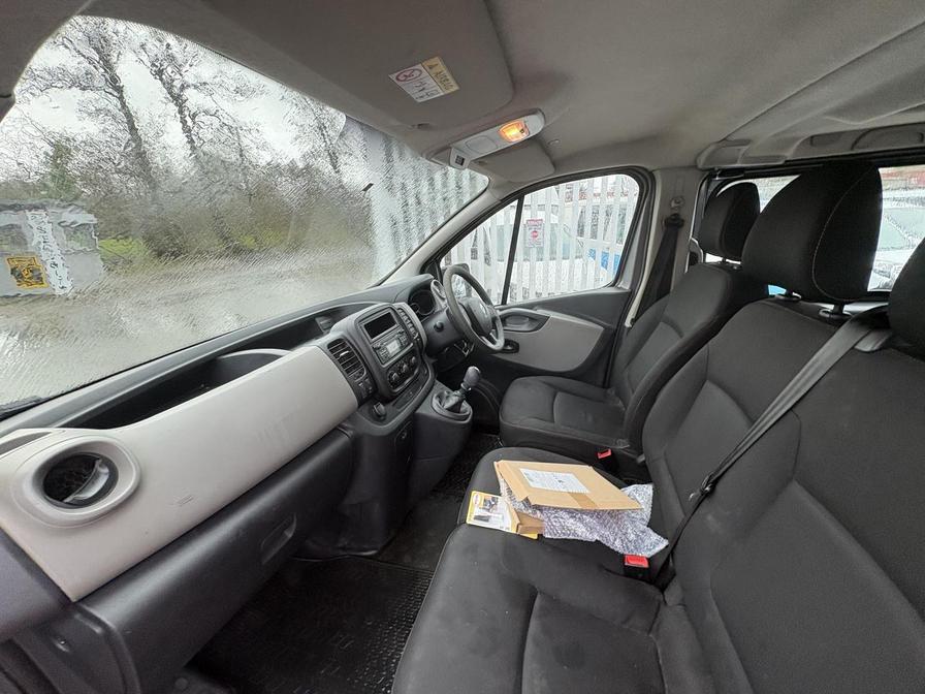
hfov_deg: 102.1
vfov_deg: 85.7
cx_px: 462
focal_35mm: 14
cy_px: 347
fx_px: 374
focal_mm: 2.22
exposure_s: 1/99
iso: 125
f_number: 2.2
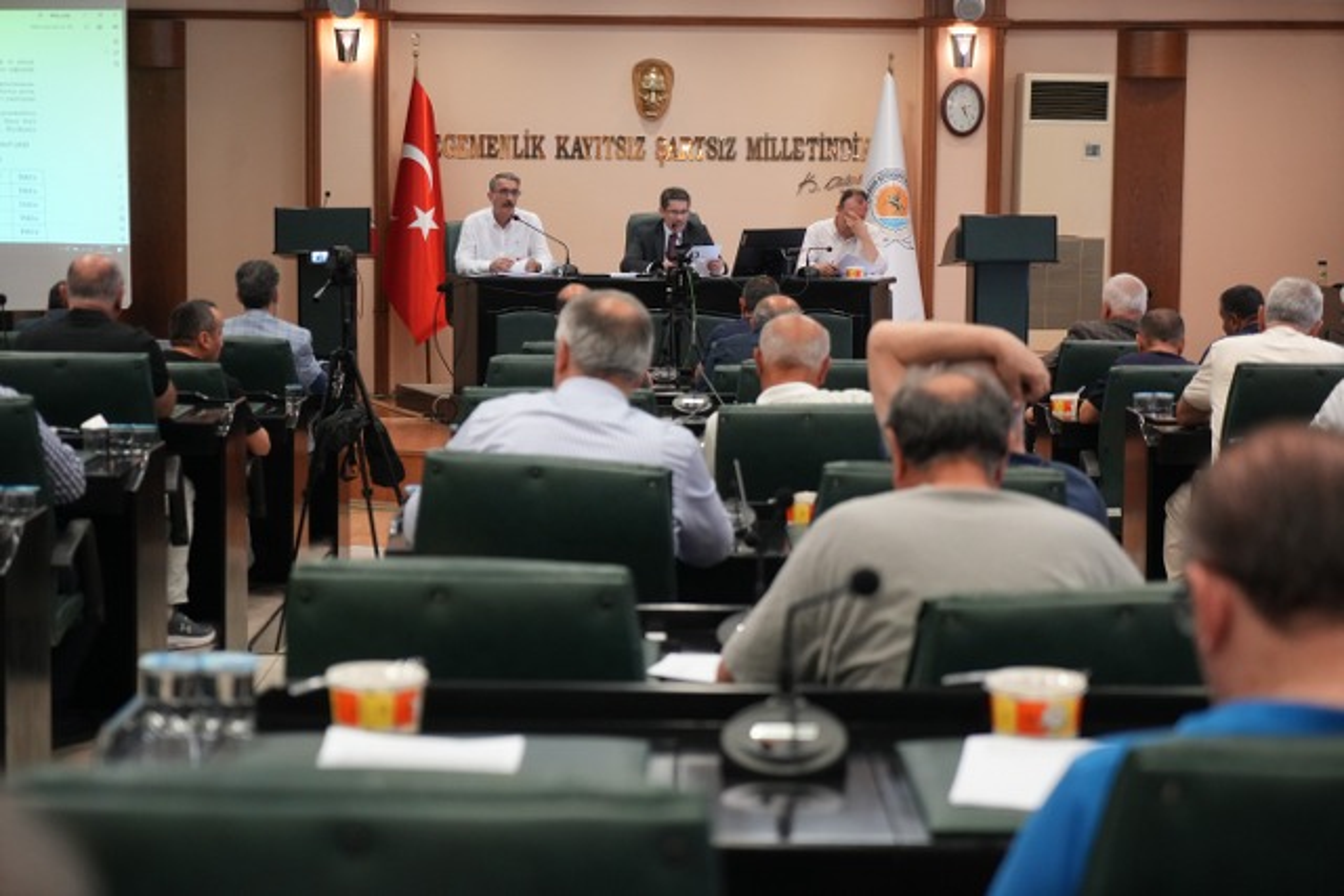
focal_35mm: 70
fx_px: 2614
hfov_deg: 28.8
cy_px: 448
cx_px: 672
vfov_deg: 19.5
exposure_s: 1/160
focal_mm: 70
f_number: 4
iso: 4000
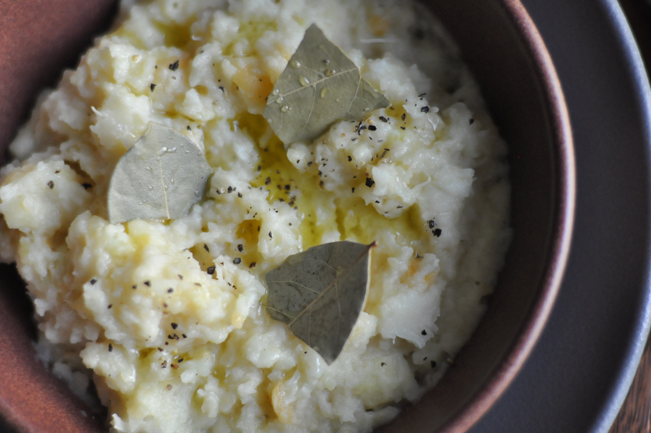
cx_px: 326
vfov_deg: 18.1
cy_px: 216
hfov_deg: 27.0
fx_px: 1355
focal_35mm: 75
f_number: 2
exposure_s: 1/800
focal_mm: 50
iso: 1250
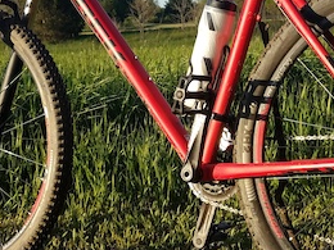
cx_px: 181
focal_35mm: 80
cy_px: 104
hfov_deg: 24.4
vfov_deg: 18.4
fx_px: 772
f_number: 1.7
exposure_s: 1/966
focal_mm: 4.2
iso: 40
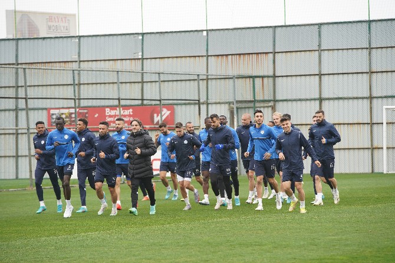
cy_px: 132
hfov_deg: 10.3
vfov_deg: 6.9
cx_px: 198
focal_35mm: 200
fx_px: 2195
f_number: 5
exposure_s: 1/400
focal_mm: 200
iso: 800
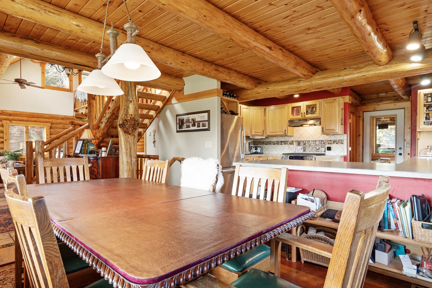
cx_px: 214
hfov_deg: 86.9
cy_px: 162
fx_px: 228
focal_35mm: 19
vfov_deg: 64.3
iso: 320
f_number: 7.1
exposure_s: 1/15
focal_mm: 16
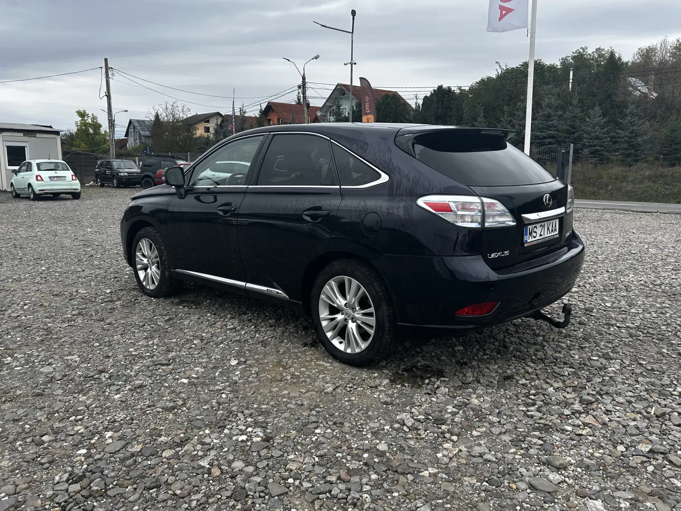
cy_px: 247
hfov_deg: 65.3
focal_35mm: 27
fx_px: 531
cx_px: 348
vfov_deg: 51.3
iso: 50
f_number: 1.5
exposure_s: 1/965
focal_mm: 5.7
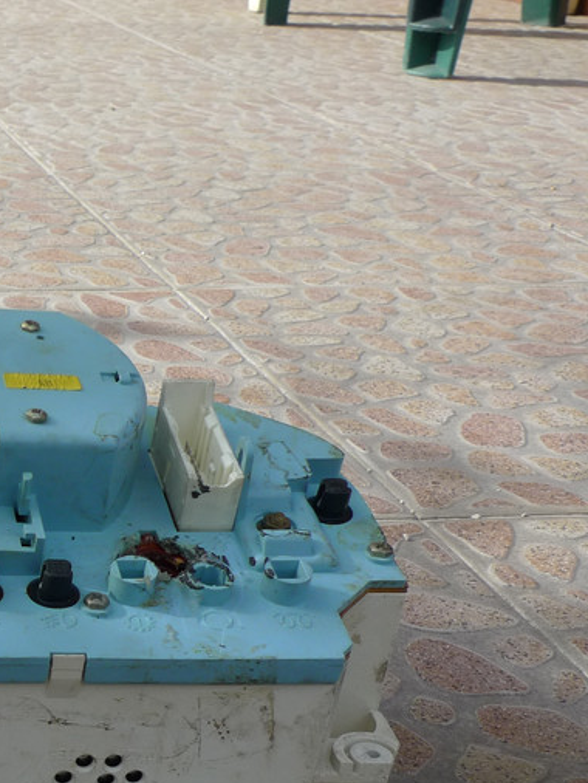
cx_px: -220
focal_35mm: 59
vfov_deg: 32.0
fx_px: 1335
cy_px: 607
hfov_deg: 21.8
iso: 100
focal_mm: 5.9
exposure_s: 1/400
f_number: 4
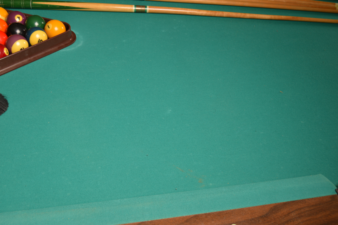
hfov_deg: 46.4
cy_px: 112
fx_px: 394
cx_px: 169
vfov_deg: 31.8
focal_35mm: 42
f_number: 5.6
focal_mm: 28
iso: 100
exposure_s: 1/160
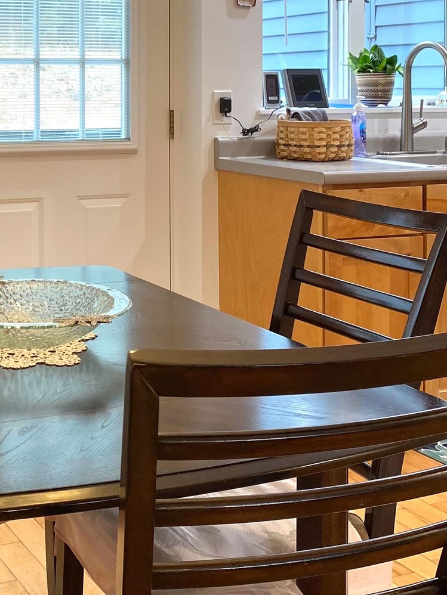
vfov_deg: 31.2
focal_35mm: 60
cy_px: 108
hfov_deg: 23.8
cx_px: 54
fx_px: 1033
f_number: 1.8
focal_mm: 4.25
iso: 64
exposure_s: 1/60
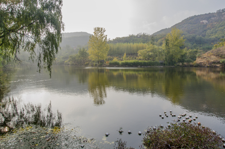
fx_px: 125
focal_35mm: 20
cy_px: 61
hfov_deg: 84.1
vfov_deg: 61.3
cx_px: 117
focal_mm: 10
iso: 200
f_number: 8
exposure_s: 1/125
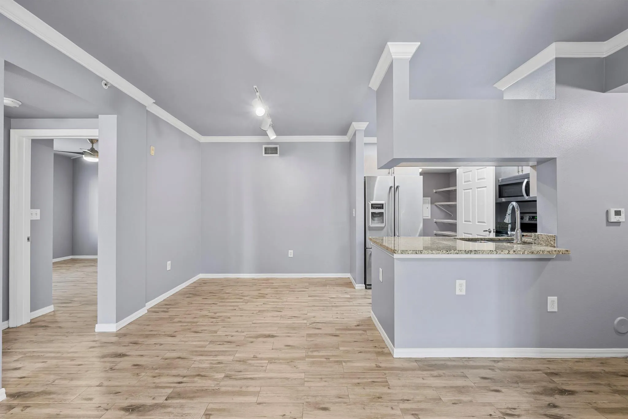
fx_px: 244
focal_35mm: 14
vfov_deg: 81.2
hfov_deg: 104.3
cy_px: 210
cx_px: 314
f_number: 8
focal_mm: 14
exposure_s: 1/2.5
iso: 400
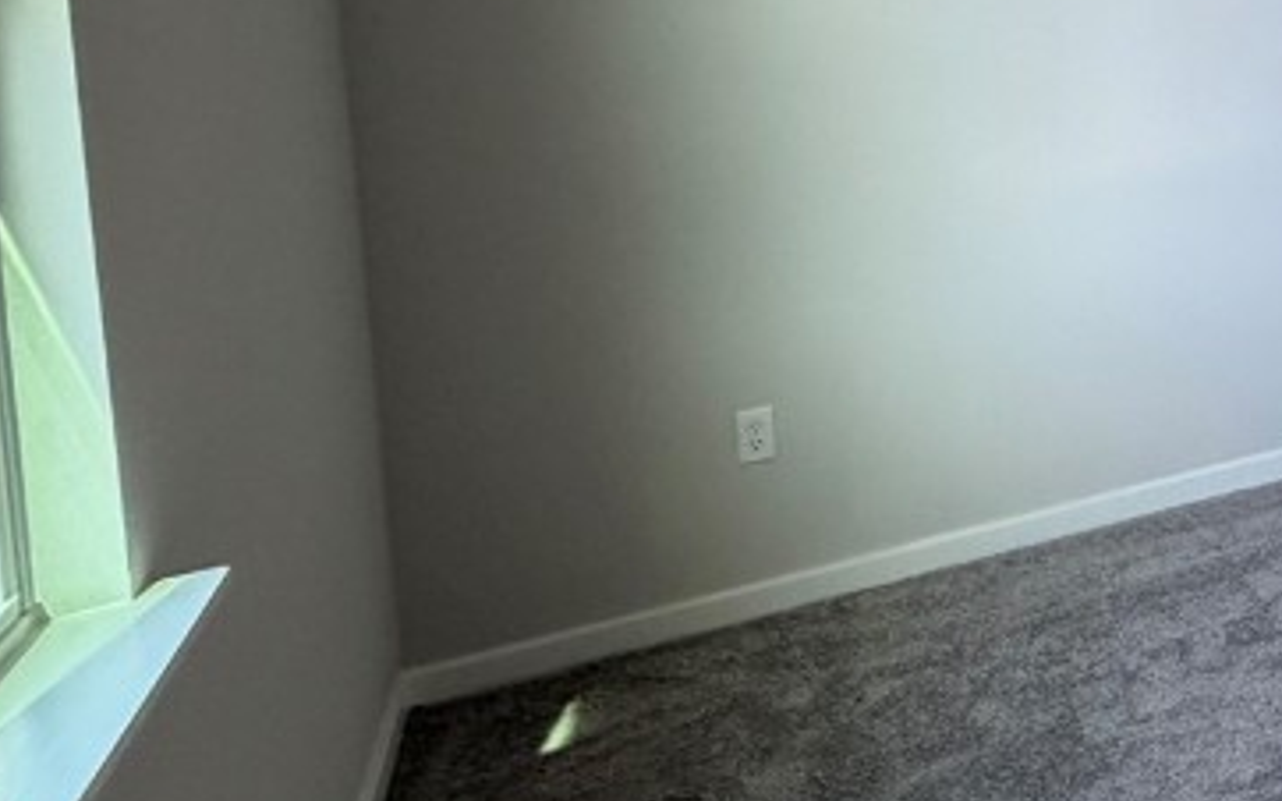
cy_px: 0
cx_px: 1533
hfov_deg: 36.5
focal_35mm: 42
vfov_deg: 28.6
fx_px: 1467
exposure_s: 1/120
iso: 200
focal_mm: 2.22
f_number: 2.2
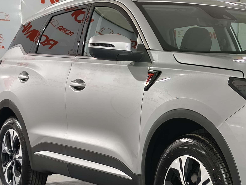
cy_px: 156
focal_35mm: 92
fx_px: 654
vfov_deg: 15.9
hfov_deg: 20.9
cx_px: 216
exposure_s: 1/50
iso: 200
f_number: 1.7
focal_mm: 5.35
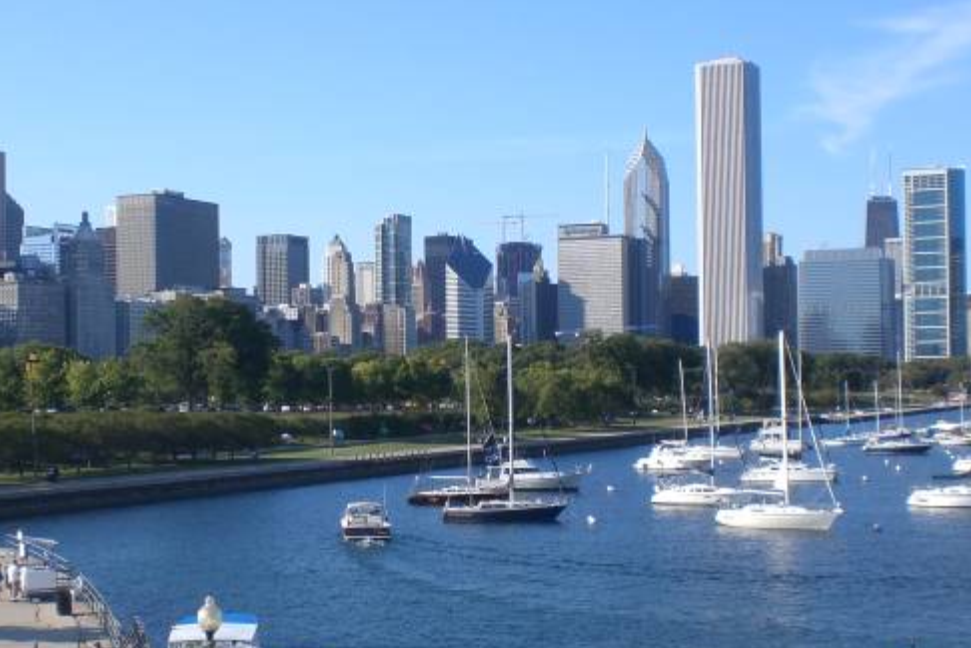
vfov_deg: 20.9
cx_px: 368
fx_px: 1753
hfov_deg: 30.8
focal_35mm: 65
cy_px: 404
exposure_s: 1/320
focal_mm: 6.3
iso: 50
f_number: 4.4
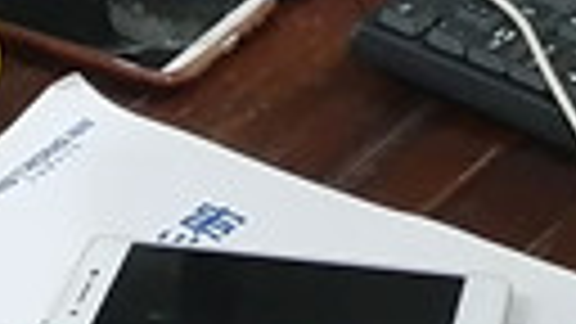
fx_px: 2703
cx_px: 567
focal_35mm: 177
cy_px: -994
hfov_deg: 12.0
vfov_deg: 5.8
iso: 320
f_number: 1.8
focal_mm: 3.6
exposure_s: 1/25
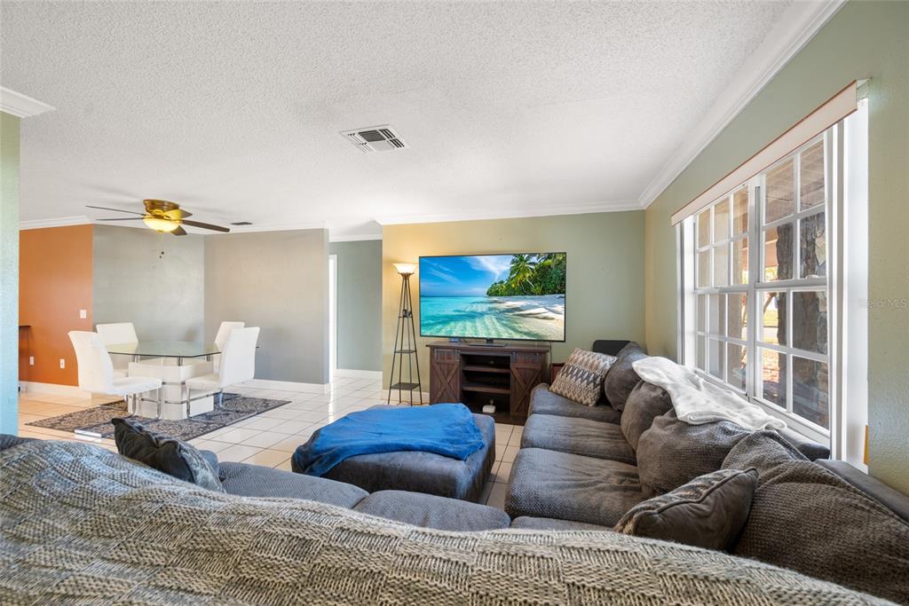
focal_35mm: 14
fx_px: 354
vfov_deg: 81.2
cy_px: 303
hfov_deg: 104.2
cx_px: 454
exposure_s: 1.3
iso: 250
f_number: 7.1
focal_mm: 14
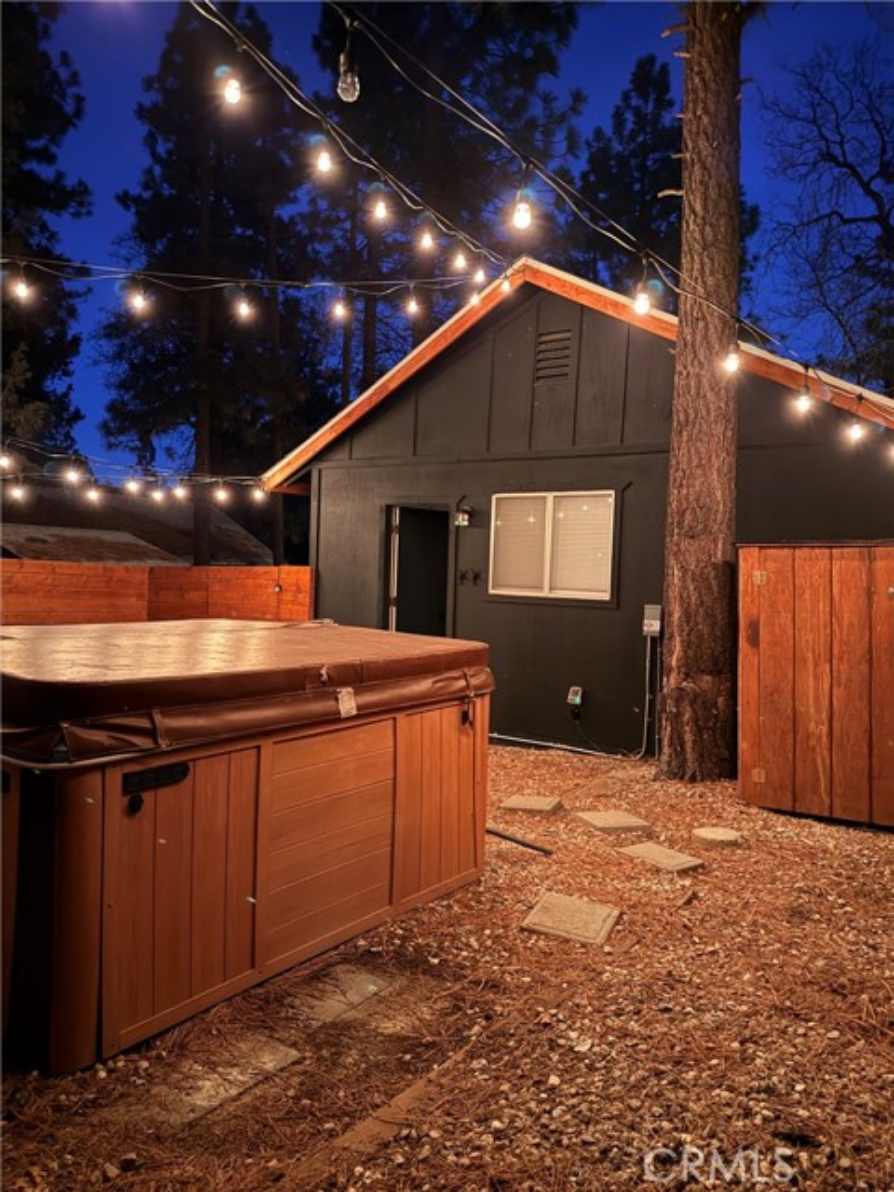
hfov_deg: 56.8
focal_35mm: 24
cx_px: 447
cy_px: 596
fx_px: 826
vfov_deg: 71.6
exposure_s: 1/9
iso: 1600
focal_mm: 6.76
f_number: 1.78
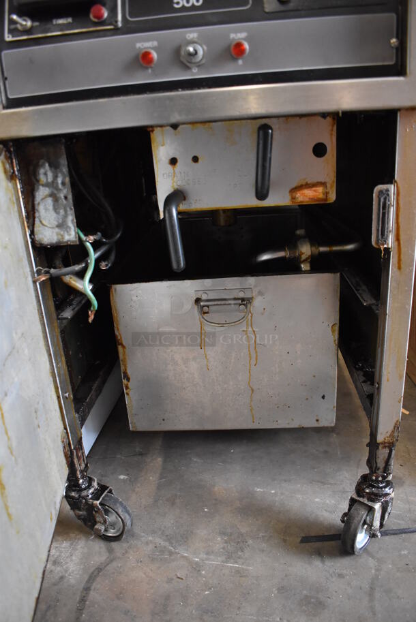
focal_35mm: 27
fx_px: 467
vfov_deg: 67.3
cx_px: 208
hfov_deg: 48.0
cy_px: 311
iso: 3200
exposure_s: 1/125
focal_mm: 18
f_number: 3.5
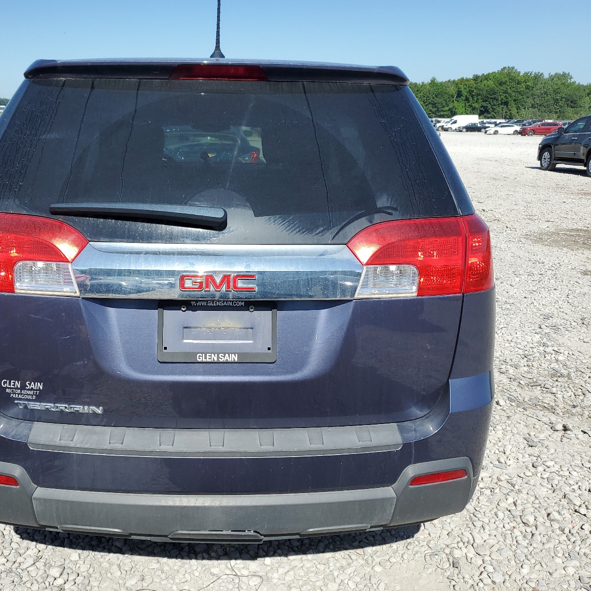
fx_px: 599
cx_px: 214
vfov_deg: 52.5
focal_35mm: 31
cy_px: 295
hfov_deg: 51.9
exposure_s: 1/3333
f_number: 1.5
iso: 50
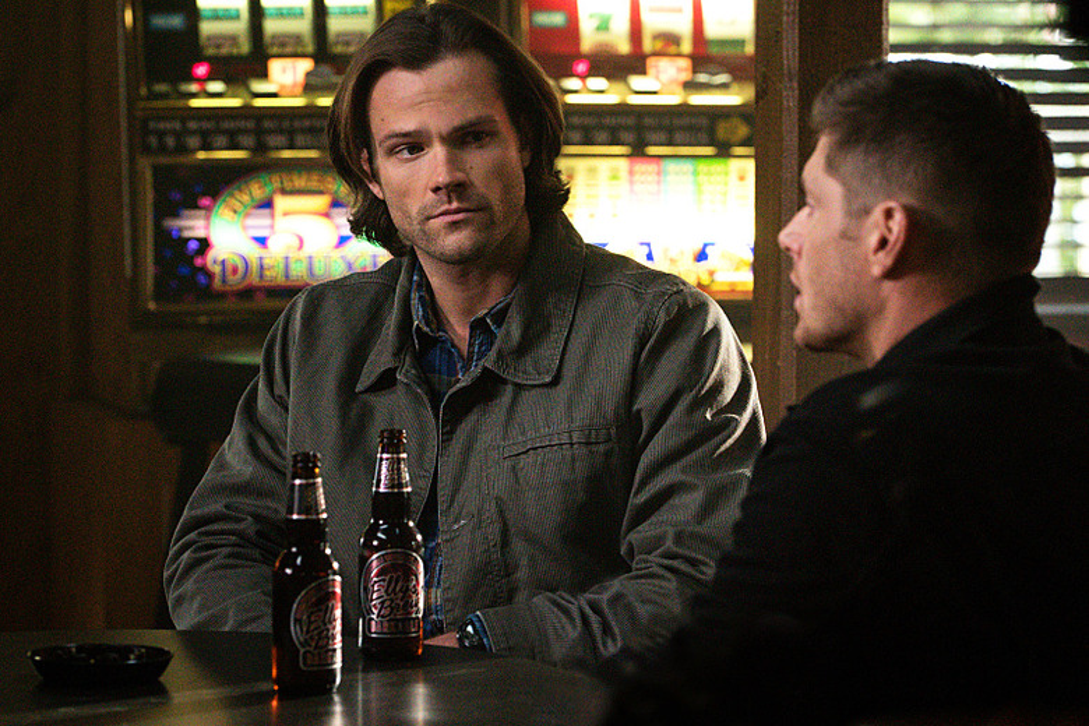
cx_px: 544
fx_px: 6050
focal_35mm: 200
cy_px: 363
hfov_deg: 10.3
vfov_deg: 6.9
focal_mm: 200
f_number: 7.1
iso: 12800
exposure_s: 1/125
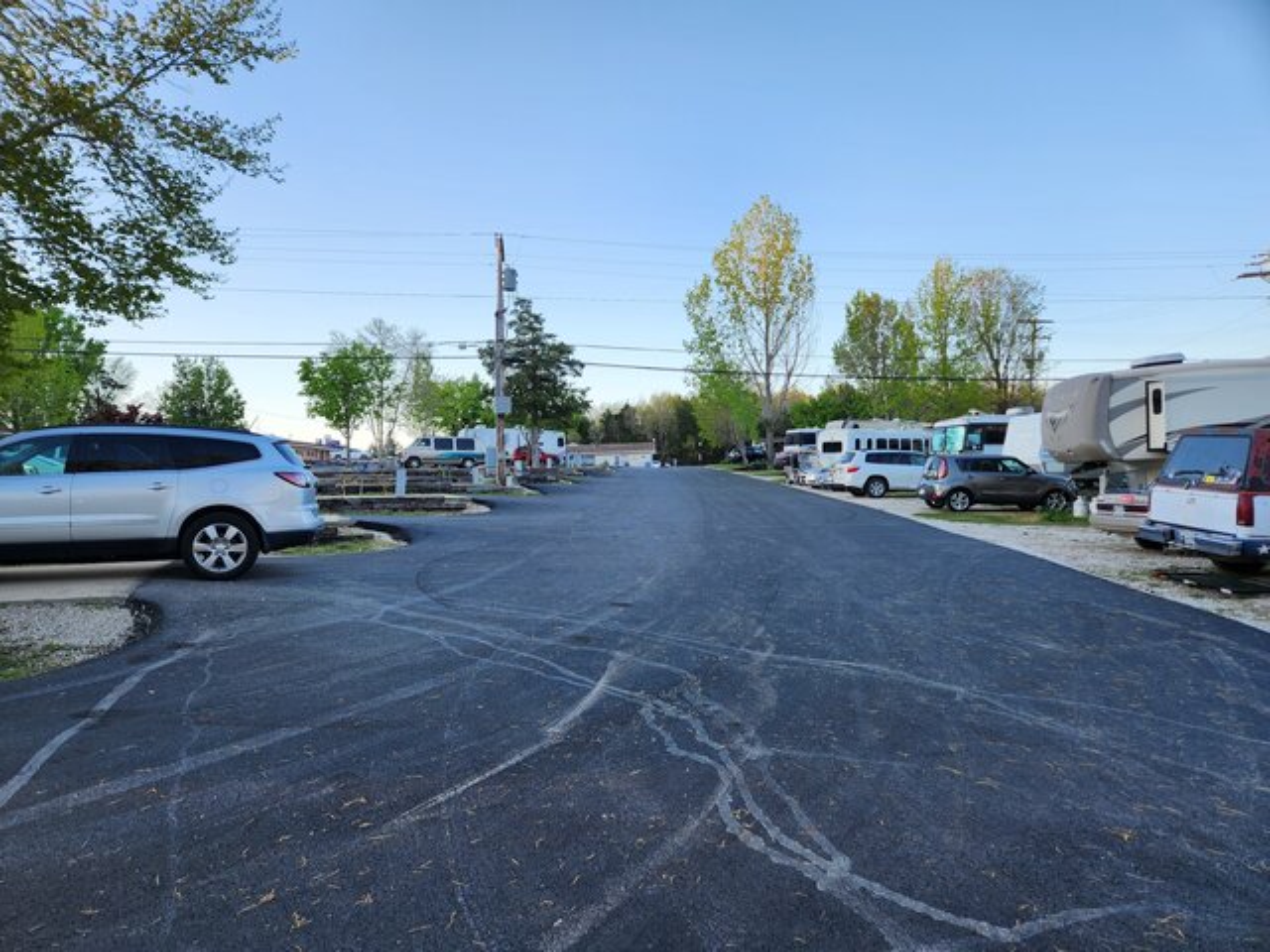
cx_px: 635
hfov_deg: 73.9
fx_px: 844
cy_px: 476
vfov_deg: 58.9
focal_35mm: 23
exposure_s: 1/249
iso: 20
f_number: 1.8
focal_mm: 5.4
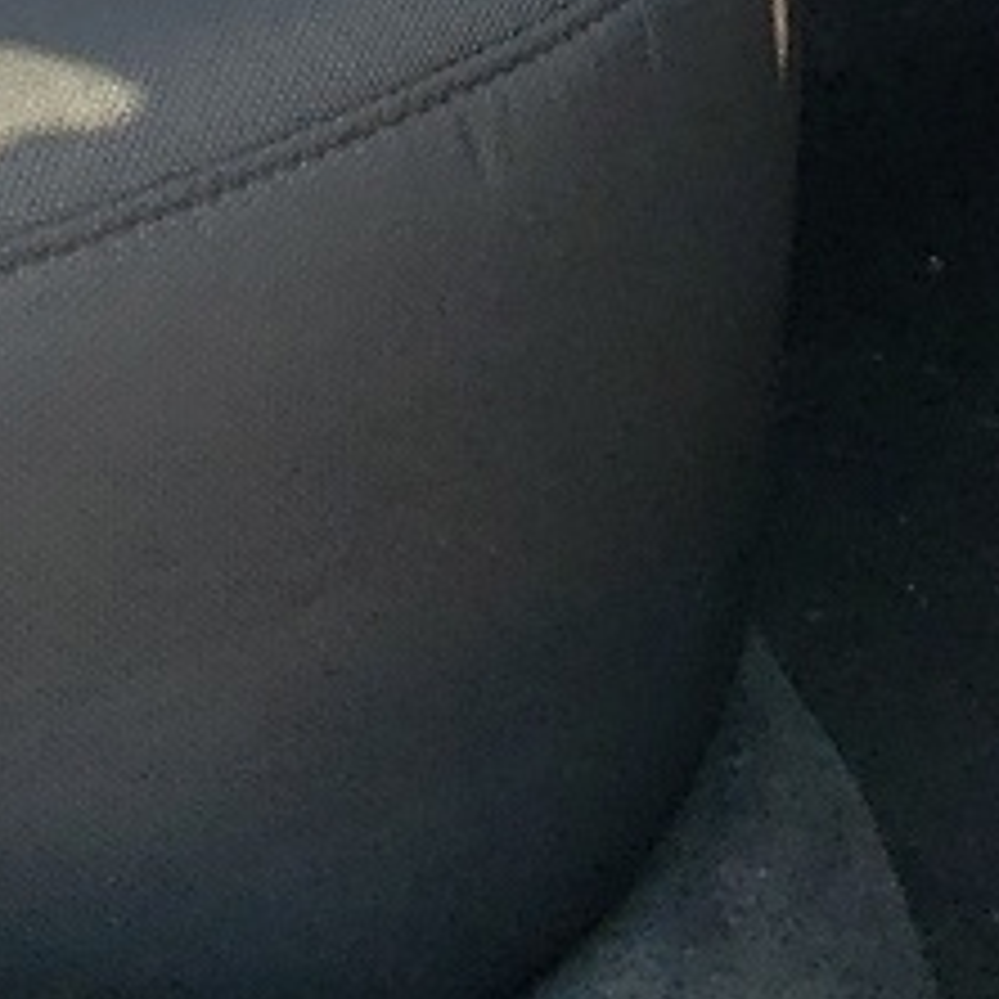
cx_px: -410
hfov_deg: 10.2
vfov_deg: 9.3
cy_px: -1512
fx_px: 5420
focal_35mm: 166
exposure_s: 1/625
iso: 50
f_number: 1.5
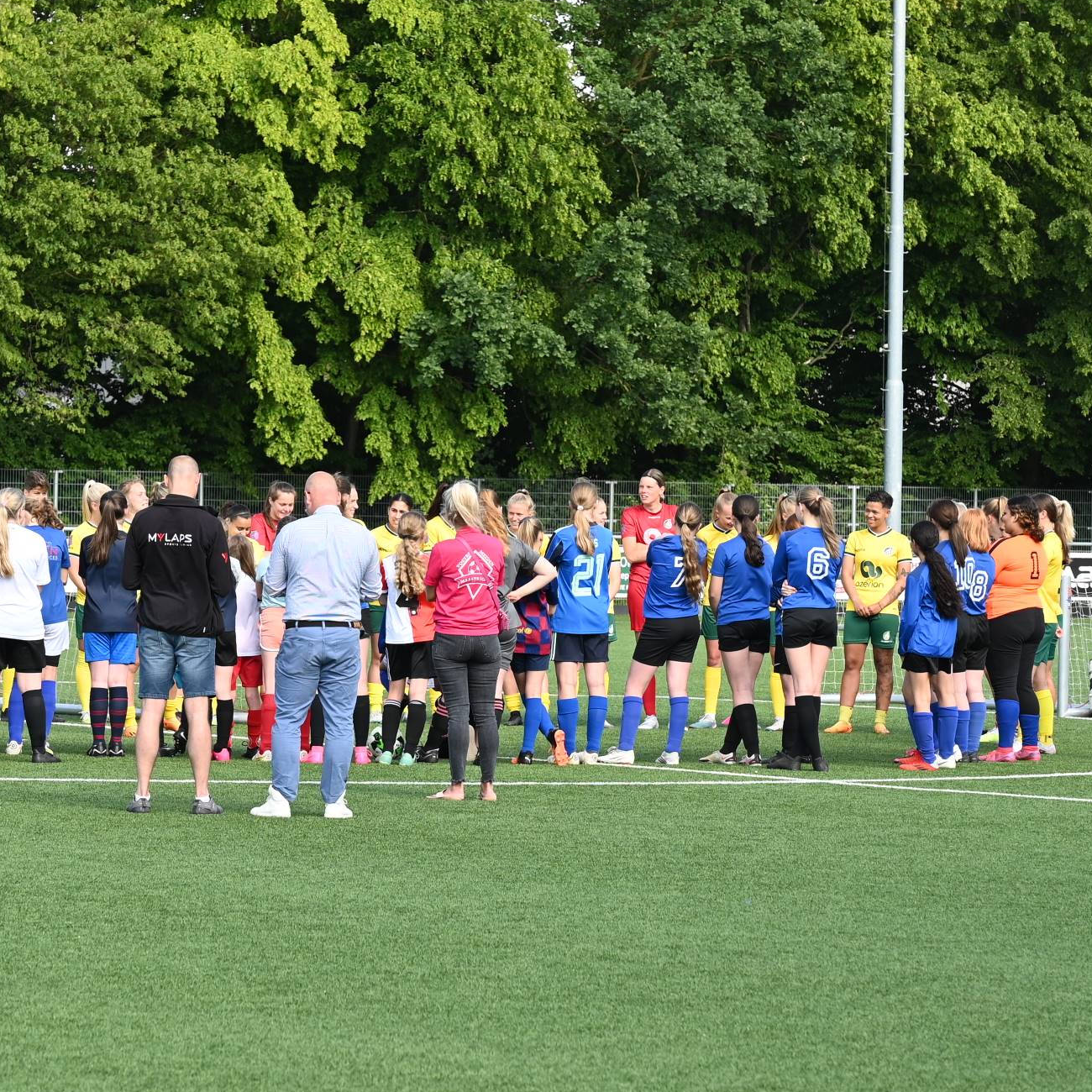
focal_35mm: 162
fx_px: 5782
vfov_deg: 10.8
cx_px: 396
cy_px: 557
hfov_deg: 10.8
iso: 180
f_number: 5.6
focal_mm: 82
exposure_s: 1/250
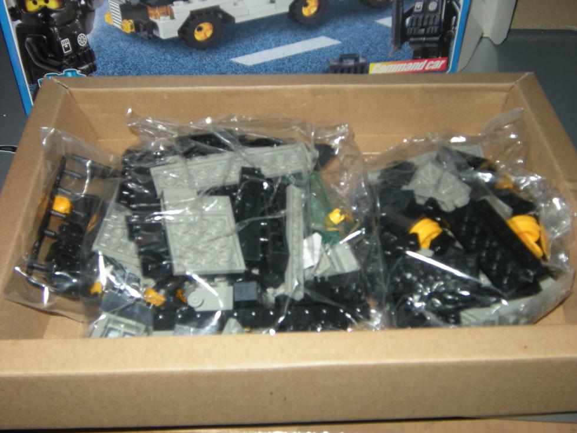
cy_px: 216
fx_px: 750
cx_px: 288
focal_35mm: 45
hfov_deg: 42.1
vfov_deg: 32.2
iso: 64
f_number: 3.5
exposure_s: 1/60
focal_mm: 7.5
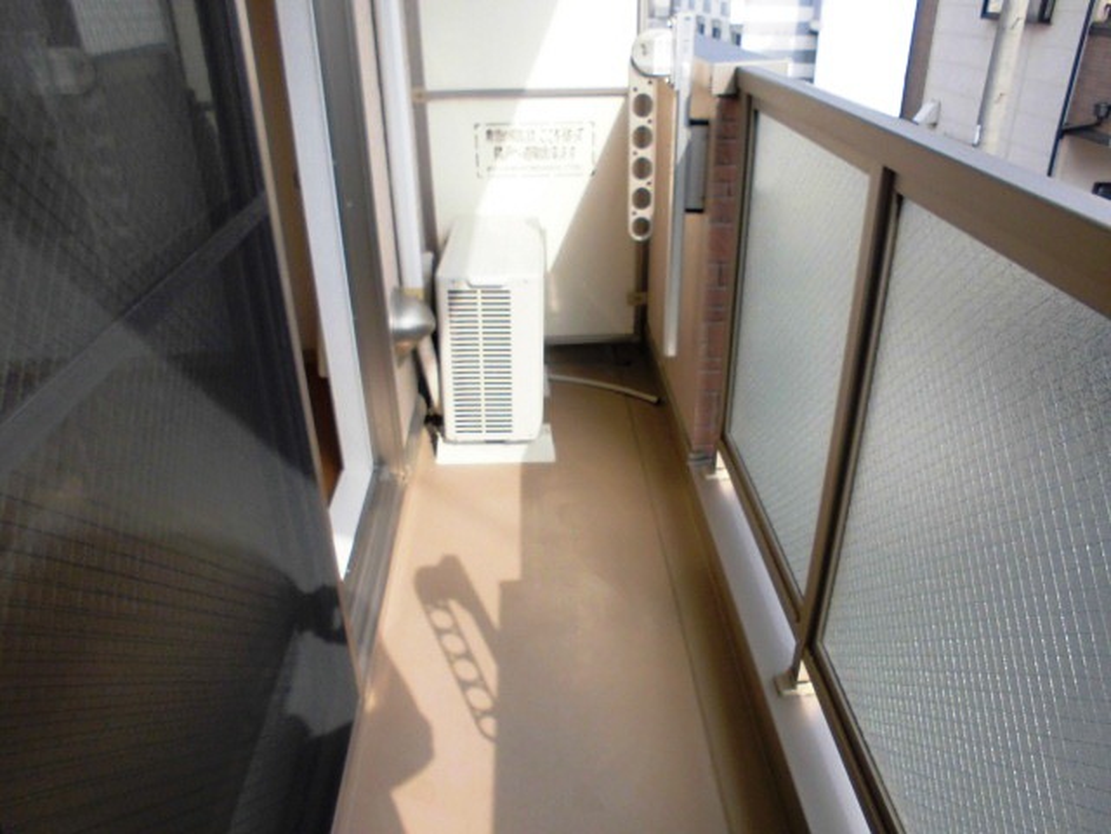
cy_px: 417
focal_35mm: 26
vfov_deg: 53.1
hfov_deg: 67.3
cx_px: 556
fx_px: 834
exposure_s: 1/320
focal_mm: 4.6
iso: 100
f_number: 3.5
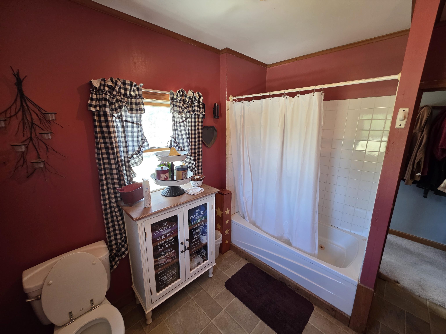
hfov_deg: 106.2
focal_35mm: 13
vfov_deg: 89.9
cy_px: 167
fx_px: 167
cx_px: 223
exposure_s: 1/60
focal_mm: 2.2
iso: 200
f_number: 1.9
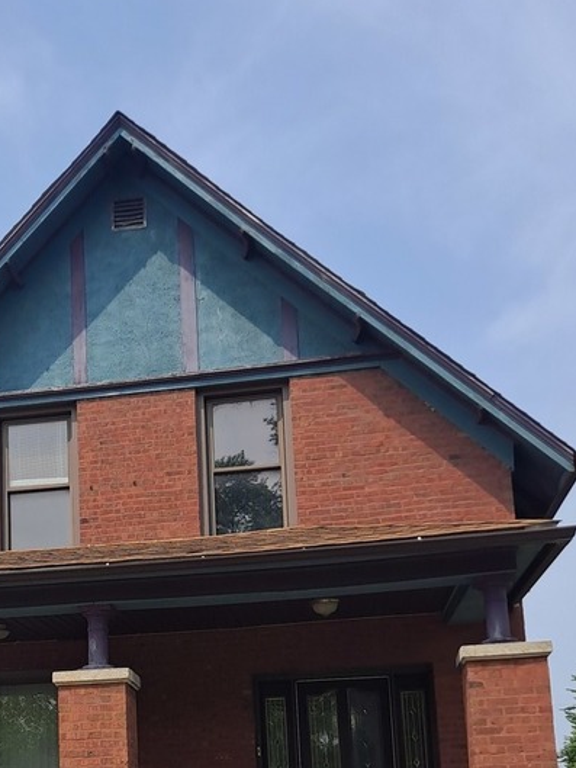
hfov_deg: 27.7
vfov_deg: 35.2
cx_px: 83
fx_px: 1131
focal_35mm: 51
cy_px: 697
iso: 32
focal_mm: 4.6
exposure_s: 1/1256
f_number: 2
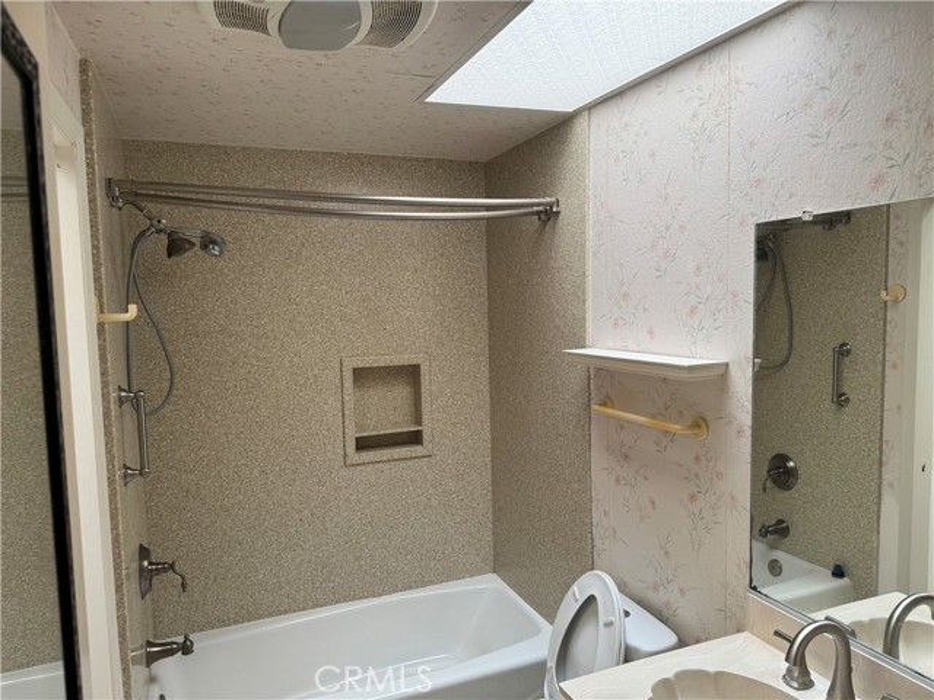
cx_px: 467
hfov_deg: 71.6
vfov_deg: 56.8
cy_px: 350
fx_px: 648
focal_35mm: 24
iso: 64
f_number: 1.78
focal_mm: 6.76
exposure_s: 1/141
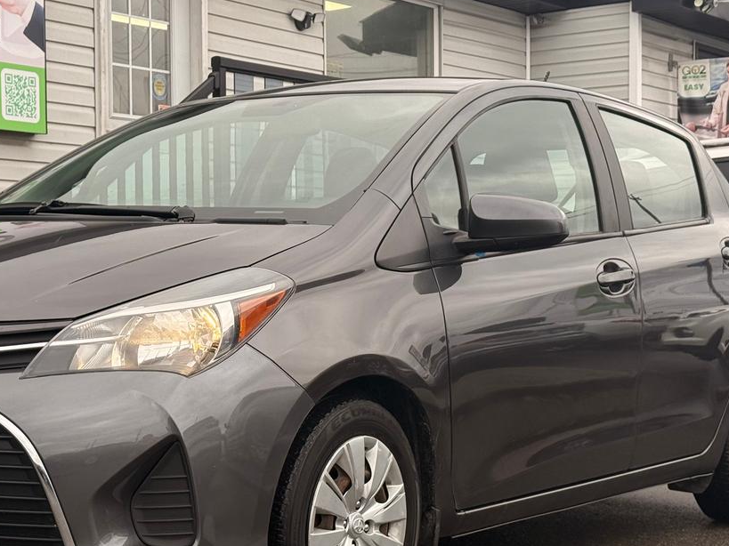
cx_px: 258
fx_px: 1579
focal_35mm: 75
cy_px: 285
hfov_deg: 25.9
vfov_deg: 19.6
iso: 64
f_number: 1.78
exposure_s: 1/434
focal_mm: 6.76
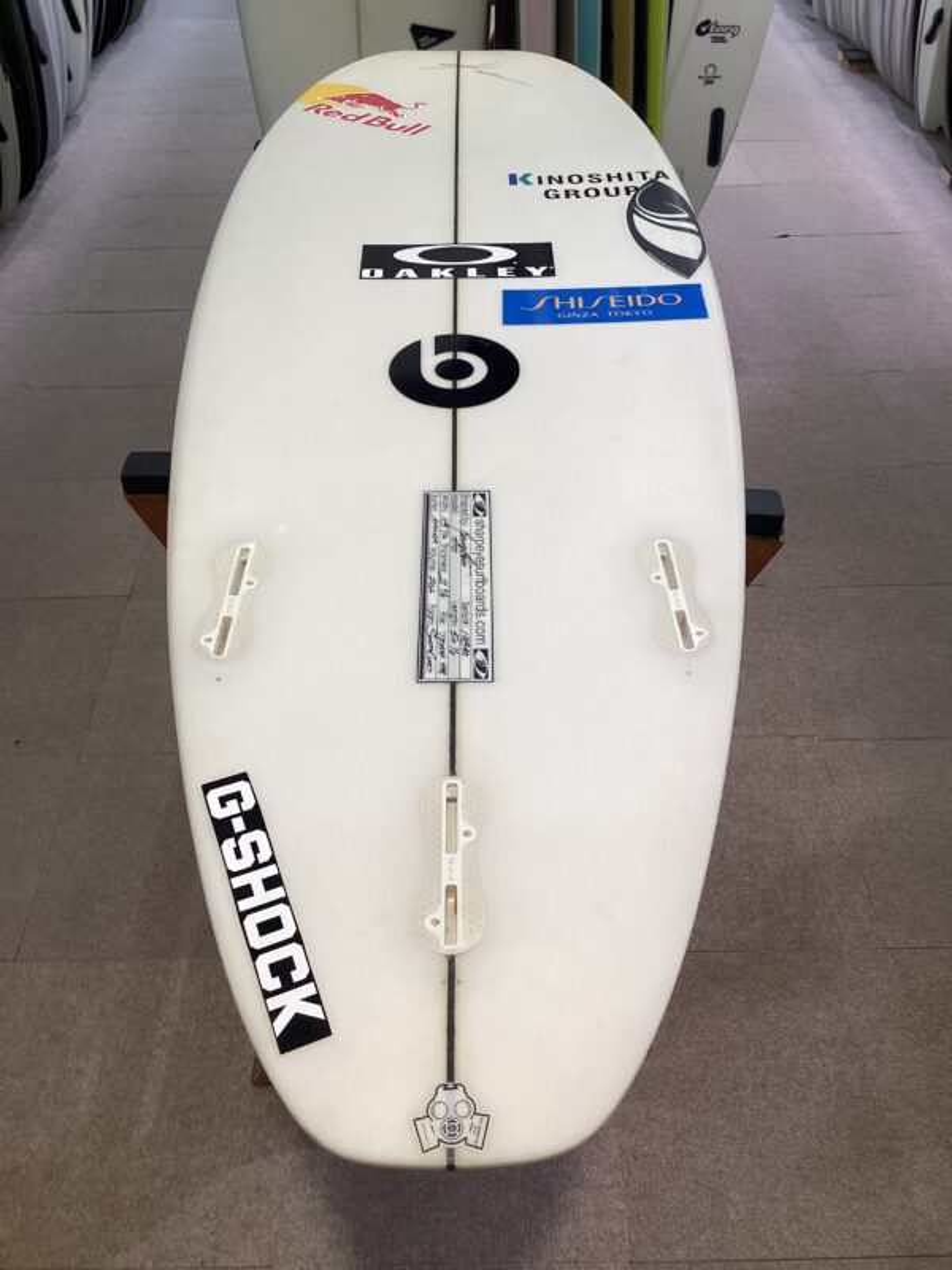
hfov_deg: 45.4
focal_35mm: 31
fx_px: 1137
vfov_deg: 58.4
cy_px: 635
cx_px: 476
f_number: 2.4
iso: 64
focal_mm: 3.3
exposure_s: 1/100
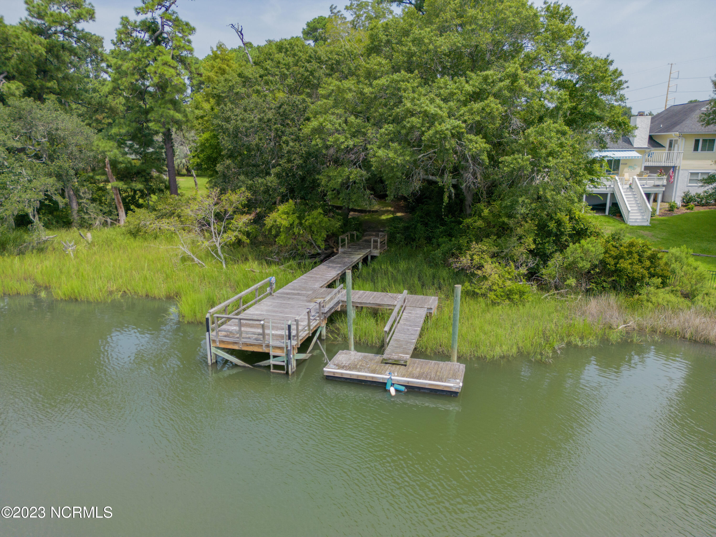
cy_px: 268
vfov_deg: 56.8
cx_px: 358
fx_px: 496
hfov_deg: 71.6
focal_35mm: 24
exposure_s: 1/1600
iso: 200
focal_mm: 6.72
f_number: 1.7
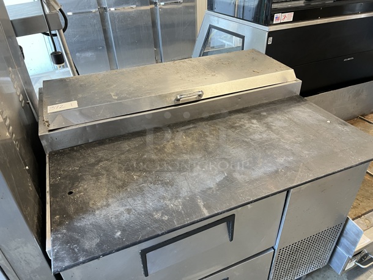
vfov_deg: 53.1
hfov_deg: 67.3
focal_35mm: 26
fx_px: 280
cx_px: 186
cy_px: 140
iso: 200
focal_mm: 5.7
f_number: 1.5
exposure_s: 1/60
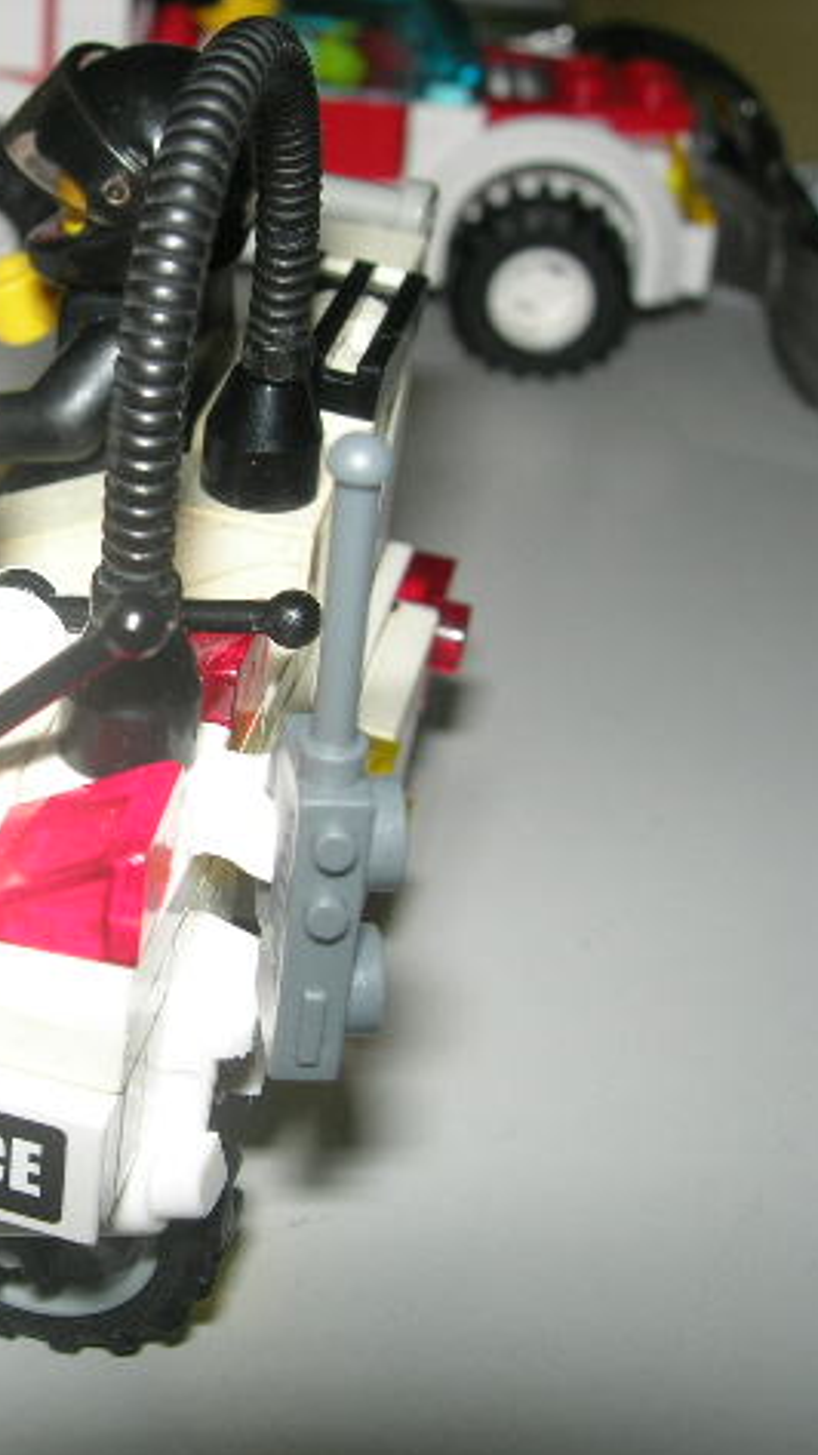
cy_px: 735
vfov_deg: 37.2
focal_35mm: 56
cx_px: -98
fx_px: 2160
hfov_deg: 20.4
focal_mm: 7.8
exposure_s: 1/60.1
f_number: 4.8
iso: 64
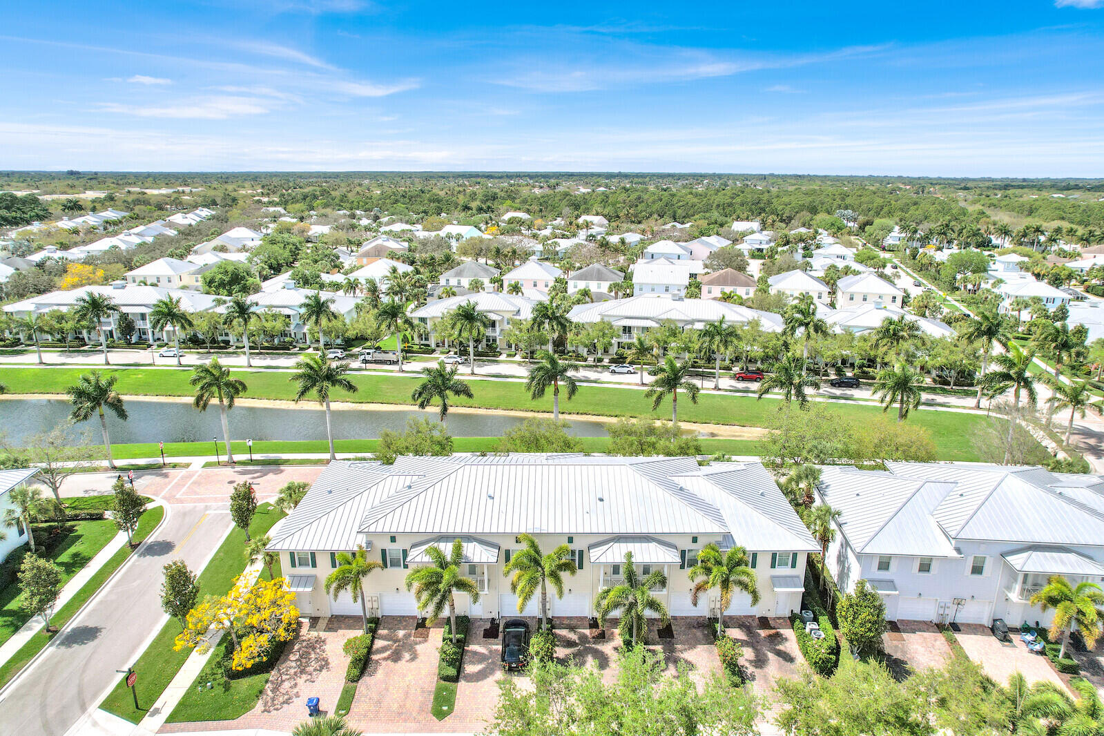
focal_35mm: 22
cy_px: 368
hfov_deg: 78.6
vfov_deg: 57.2
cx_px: 552
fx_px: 675
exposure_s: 1/5000
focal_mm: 8.38
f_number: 2.8
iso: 120
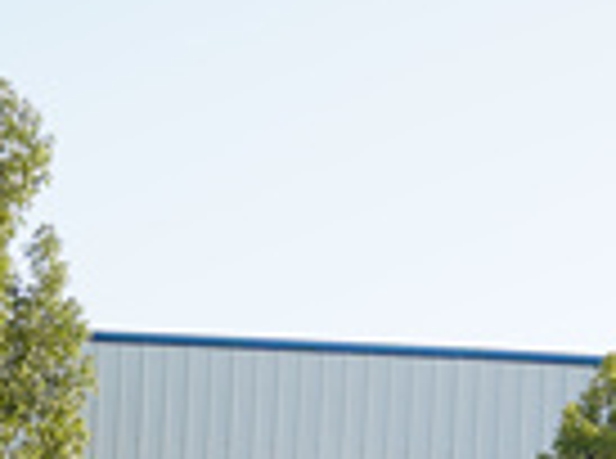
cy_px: 1132
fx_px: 3496
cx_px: 351
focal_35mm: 197
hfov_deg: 10.1
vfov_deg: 7.0
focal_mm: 35
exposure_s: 1/800
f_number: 3.2
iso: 125
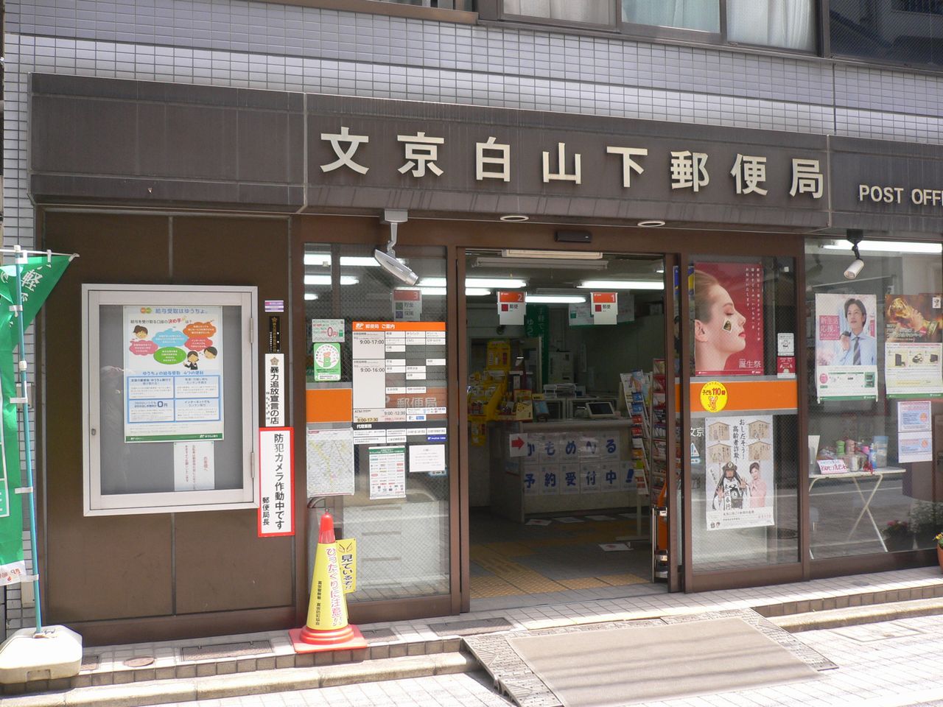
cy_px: 354
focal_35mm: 35
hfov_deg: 52.6
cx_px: 472
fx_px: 953
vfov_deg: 40.7
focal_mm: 5.8
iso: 80
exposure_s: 1/160
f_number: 2.8
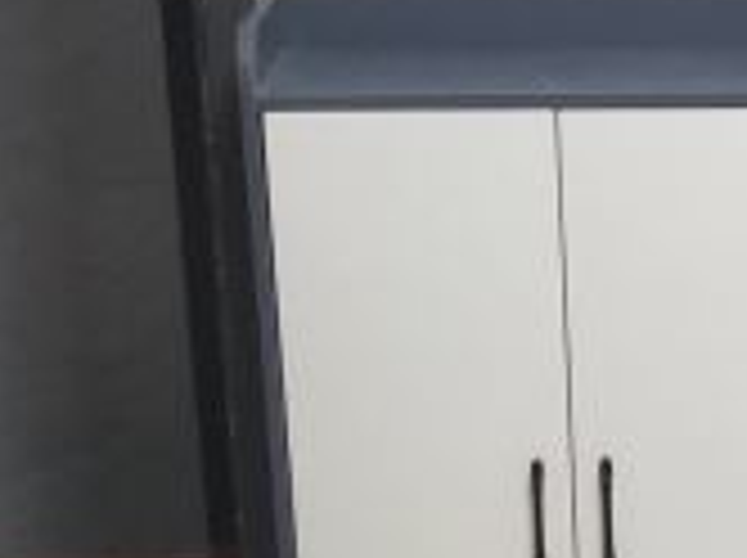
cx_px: 1179
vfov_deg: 10.2
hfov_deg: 12.8
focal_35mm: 145
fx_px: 3125
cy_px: 490
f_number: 1.8
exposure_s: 1/50
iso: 126
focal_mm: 3.95
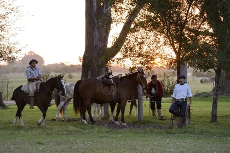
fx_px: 1182
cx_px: 115
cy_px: 76
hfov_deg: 11.1
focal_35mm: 185
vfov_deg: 7.4
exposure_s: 1/100
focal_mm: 185
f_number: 6.3
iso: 800
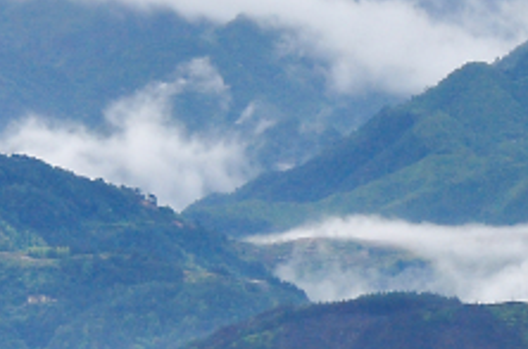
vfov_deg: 2.8
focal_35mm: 485
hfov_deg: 4.2
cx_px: 785
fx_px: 7098
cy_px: 508
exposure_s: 1/25
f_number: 8
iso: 200
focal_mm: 70
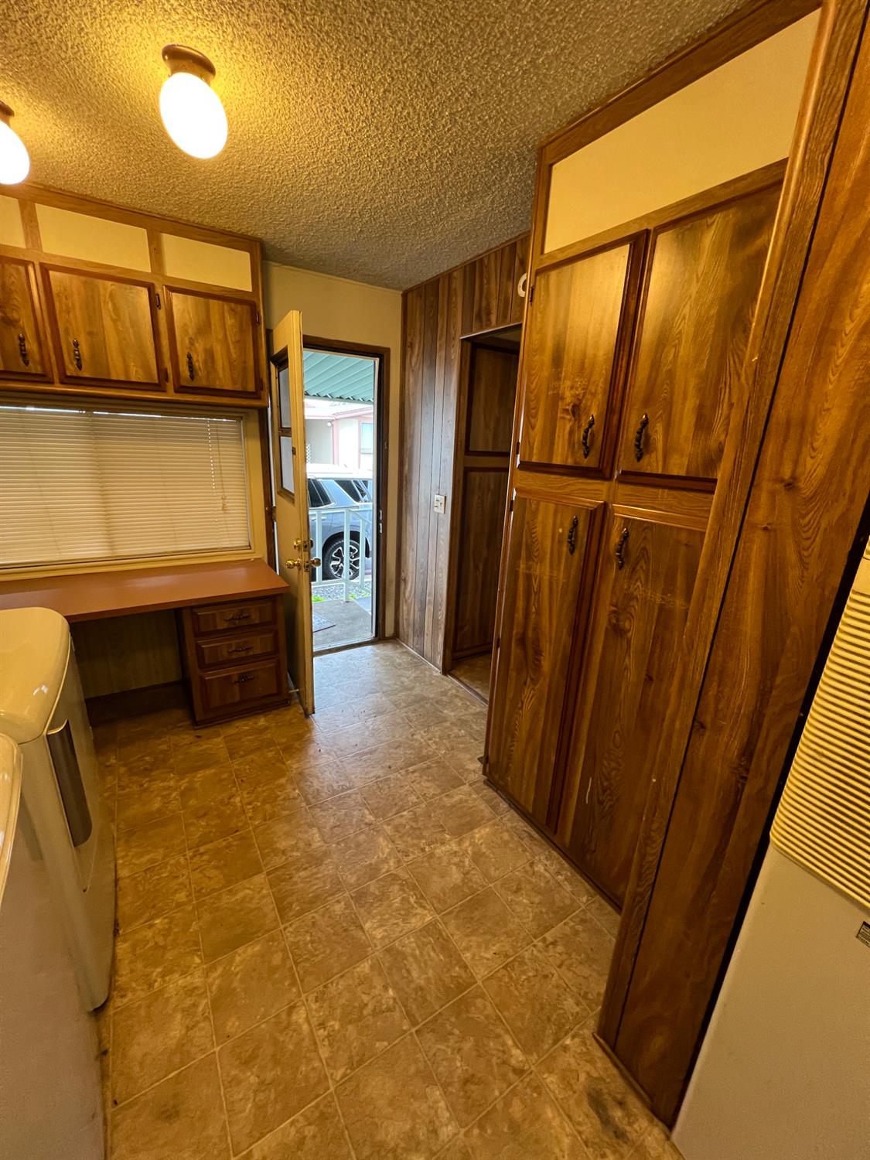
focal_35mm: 13
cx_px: 435
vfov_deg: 106.2
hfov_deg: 89.9
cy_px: 580
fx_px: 436
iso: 320
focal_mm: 1.57
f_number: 1.8
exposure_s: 1/60
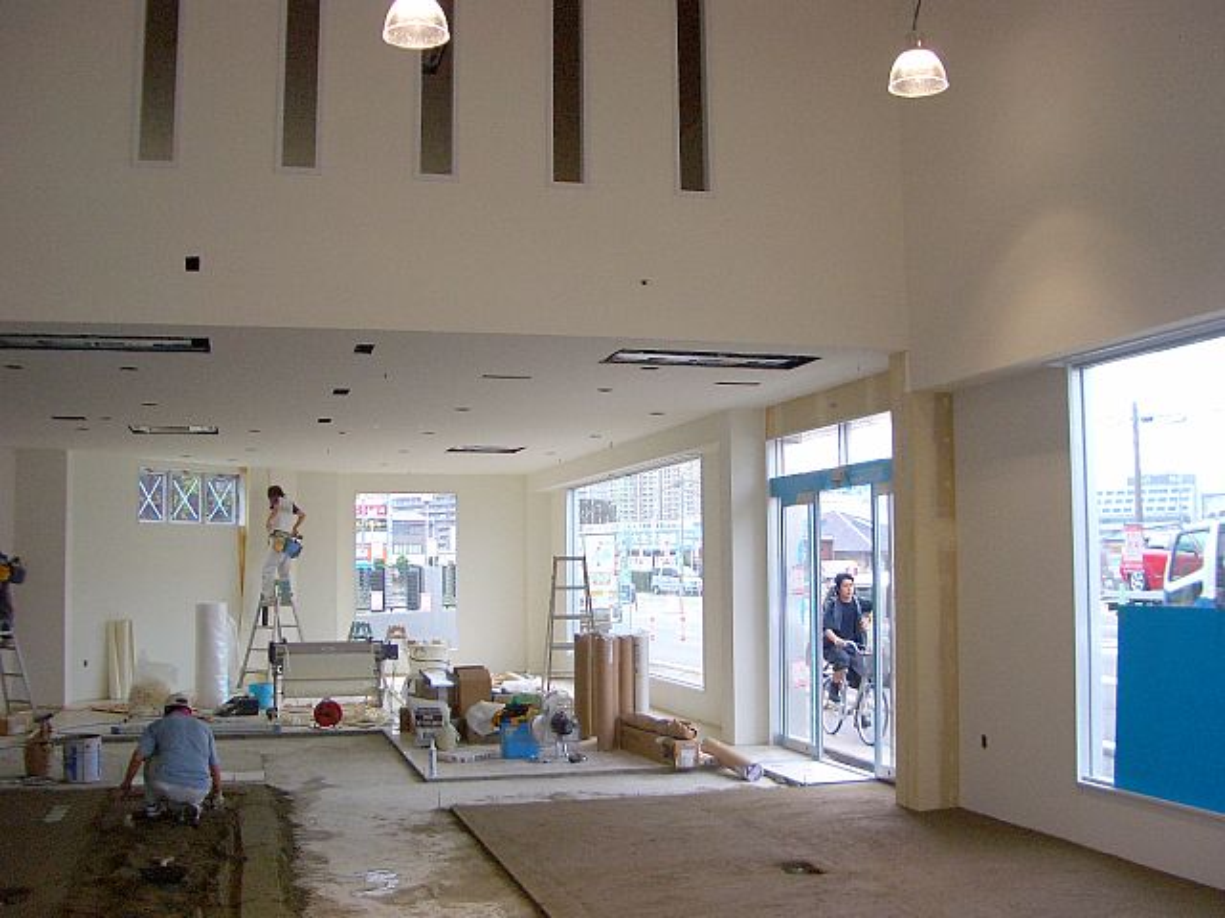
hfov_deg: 52.6
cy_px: 459
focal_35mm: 35
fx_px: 1239
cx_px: 612
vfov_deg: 40.7
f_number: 2.6
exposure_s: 1/200
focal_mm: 5.8
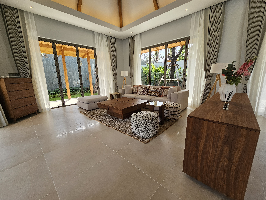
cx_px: 133
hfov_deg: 106.2
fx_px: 100
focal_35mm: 13
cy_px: 100
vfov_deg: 89.9
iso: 64
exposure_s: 1/289
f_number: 2.2
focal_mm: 2.2
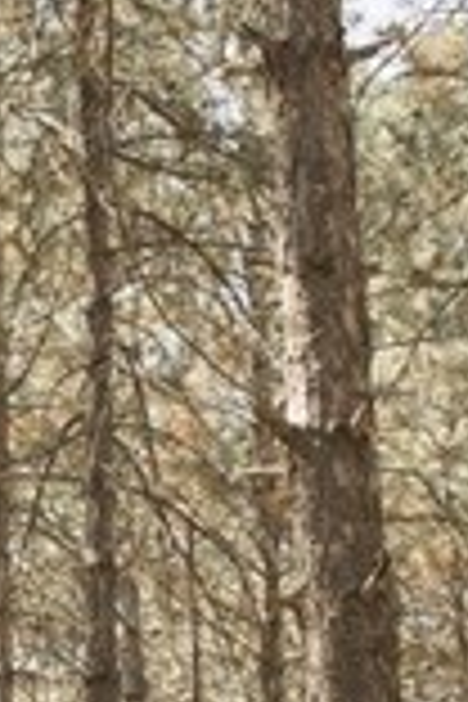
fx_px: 2886
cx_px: -142
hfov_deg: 9.1
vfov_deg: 13.9
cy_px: 396
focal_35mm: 148
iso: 100
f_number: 5
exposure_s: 1/160
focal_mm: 30
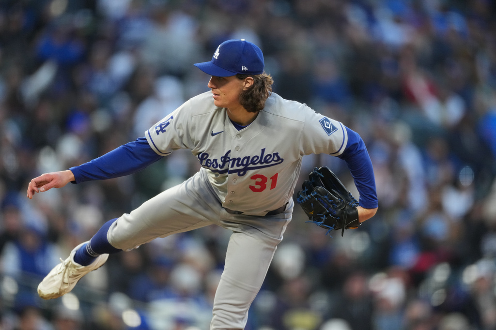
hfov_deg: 3.4
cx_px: 248
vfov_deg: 2.3
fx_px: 8264
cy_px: 165
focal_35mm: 600
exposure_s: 1/1600
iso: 4000
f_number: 4
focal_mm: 600
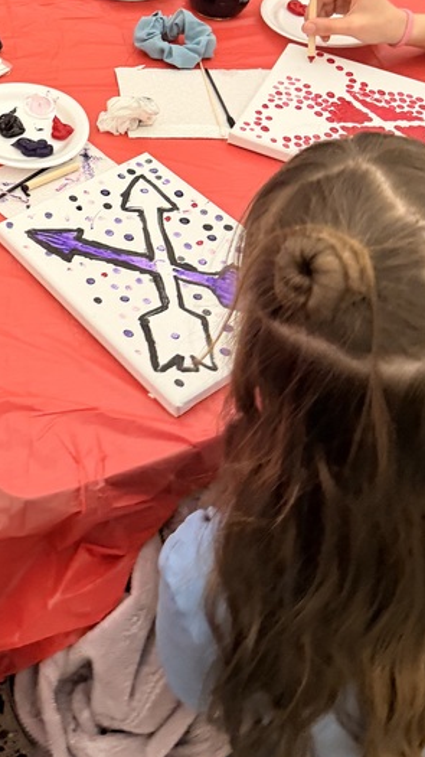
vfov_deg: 39.0
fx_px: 1023
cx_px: -29
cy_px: 149
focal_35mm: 51
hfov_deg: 22.3
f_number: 1.78
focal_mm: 6.76
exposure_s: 1/60
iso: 400
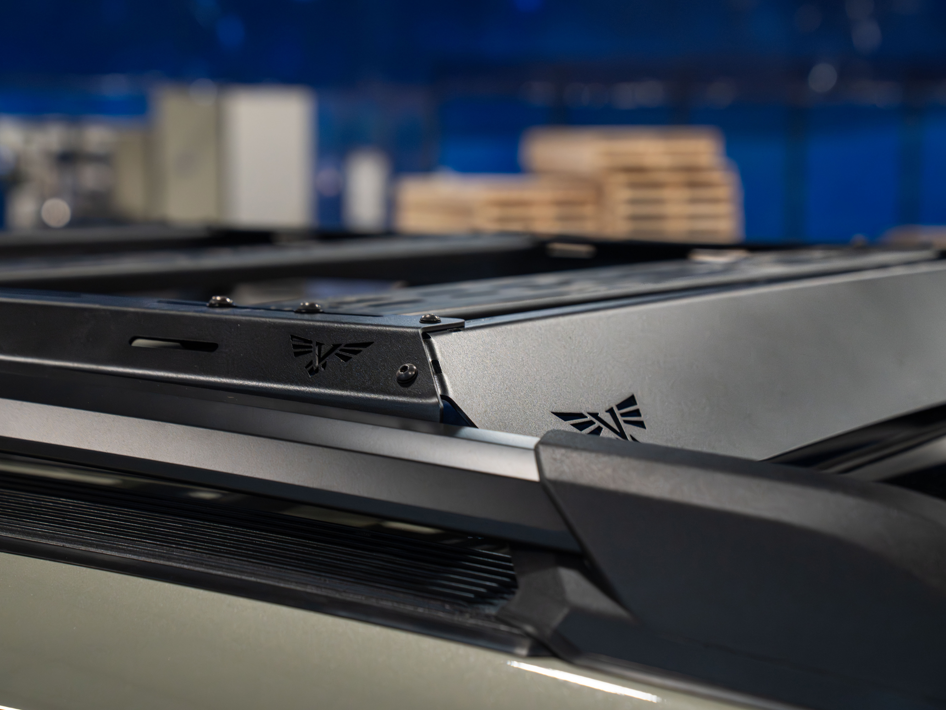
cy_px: 356
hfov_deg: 25.6
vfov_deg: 19.4
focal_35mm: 76
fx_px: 2077
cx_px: 434
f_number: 4.5
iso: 5000
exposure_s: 1/160
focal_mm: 70
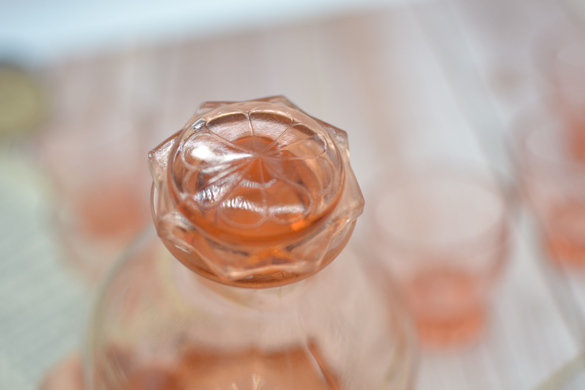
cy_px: 195
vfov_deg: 25.8
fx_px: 853
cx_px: 292
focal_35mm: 52
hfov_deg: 37.9
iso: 100
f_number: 1.8
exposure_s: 1/400
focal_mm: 35
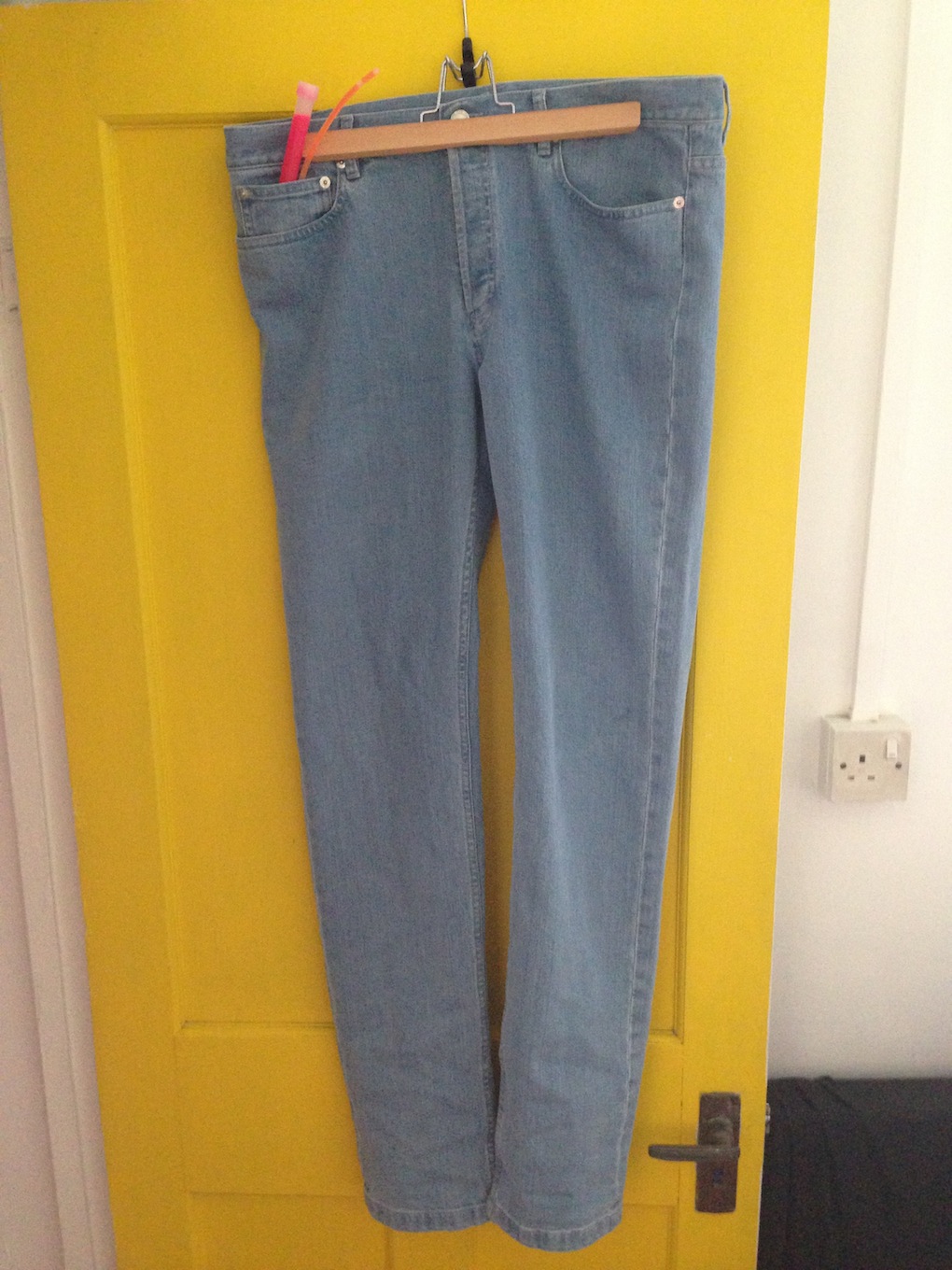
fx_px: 1210
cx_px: 476
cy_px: 635
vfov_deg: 55.4
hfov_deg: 42.9
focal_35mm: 33
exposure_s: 1/20
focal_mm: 4.13
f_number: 2.4
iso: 400
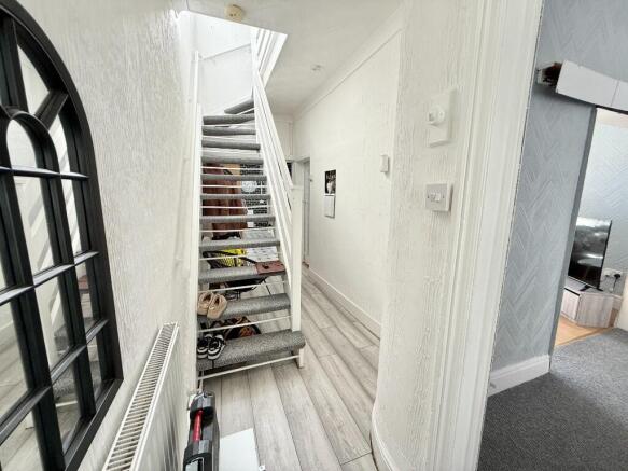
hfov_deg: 102.1
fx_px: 254
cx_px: 314
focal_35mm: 14
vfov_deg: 85.7
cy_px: 236
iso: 80
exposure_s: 1/99
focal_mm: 2.22
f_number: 2.2
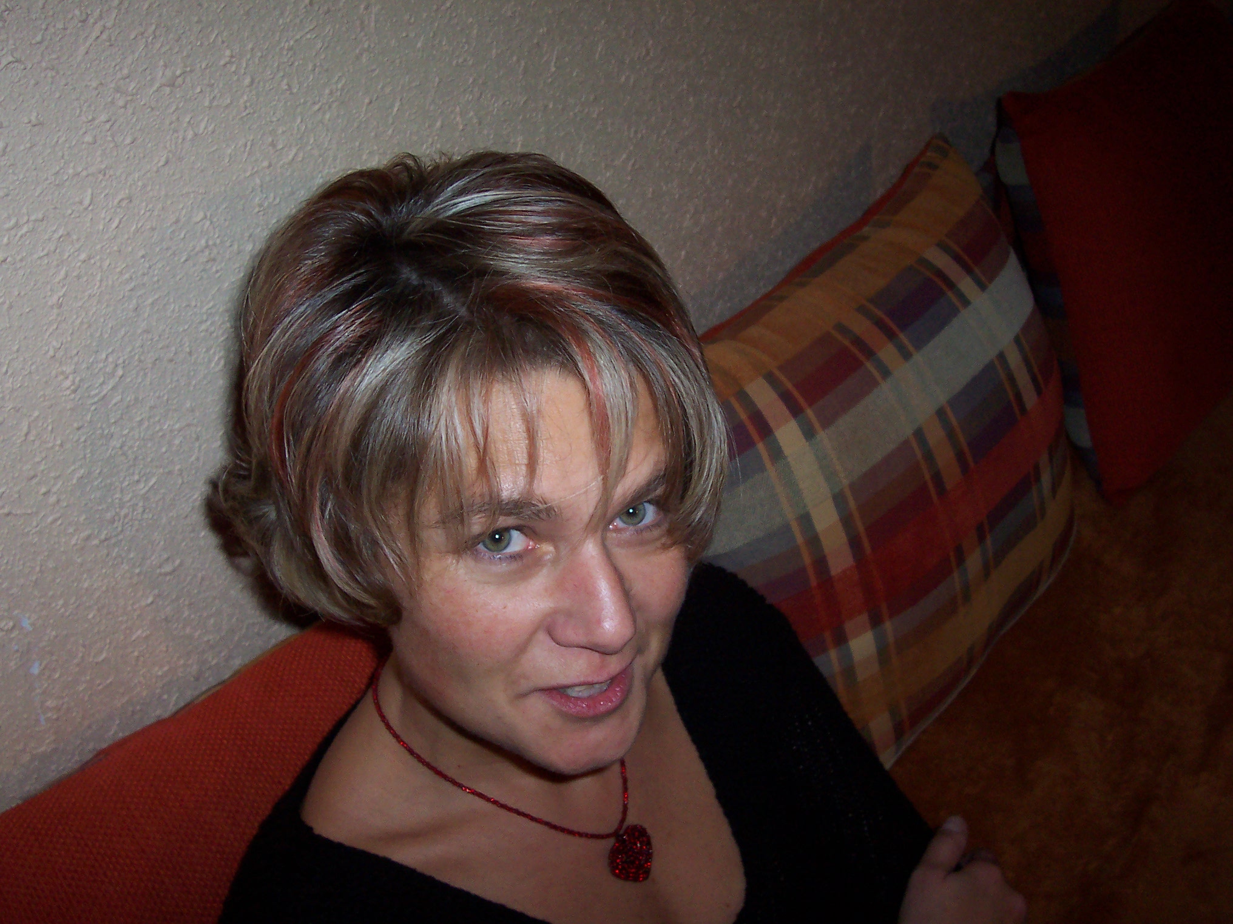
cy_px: 462
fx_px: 1318
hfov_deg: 50.1
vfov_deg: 38.7
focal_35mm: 37
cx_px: 616
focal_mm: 5.6
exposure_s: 1/60
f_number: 2.8
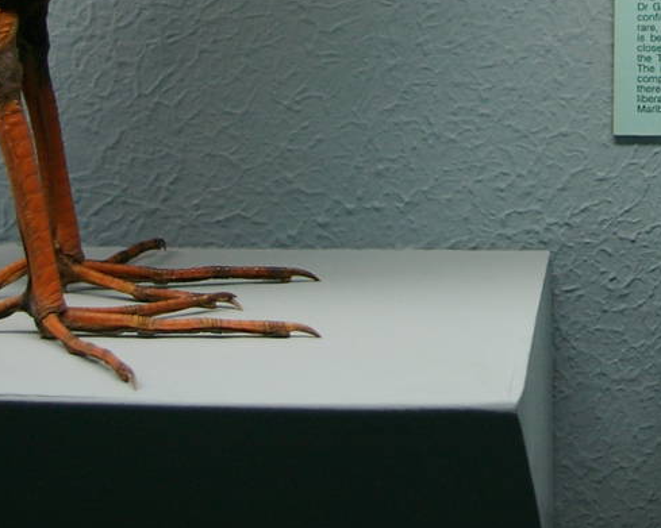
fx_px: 2523
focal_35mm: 129
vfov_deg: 11.7
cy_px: -111
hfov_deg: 14.7
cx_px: 676
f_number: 4
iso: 400
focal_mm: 28
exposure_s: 1/20
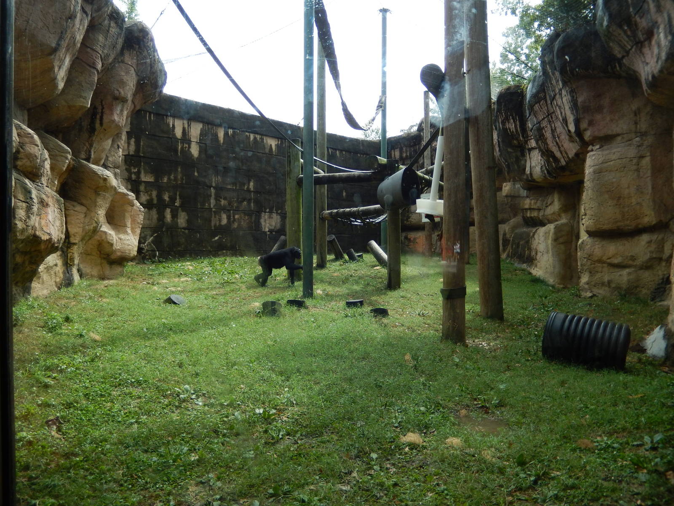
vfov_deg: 49.7
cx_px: 337
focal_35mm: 28
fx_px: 545
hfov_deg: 63.4
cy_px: 253
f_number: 3.6
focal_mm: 5.1
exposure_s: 1/320
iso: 125
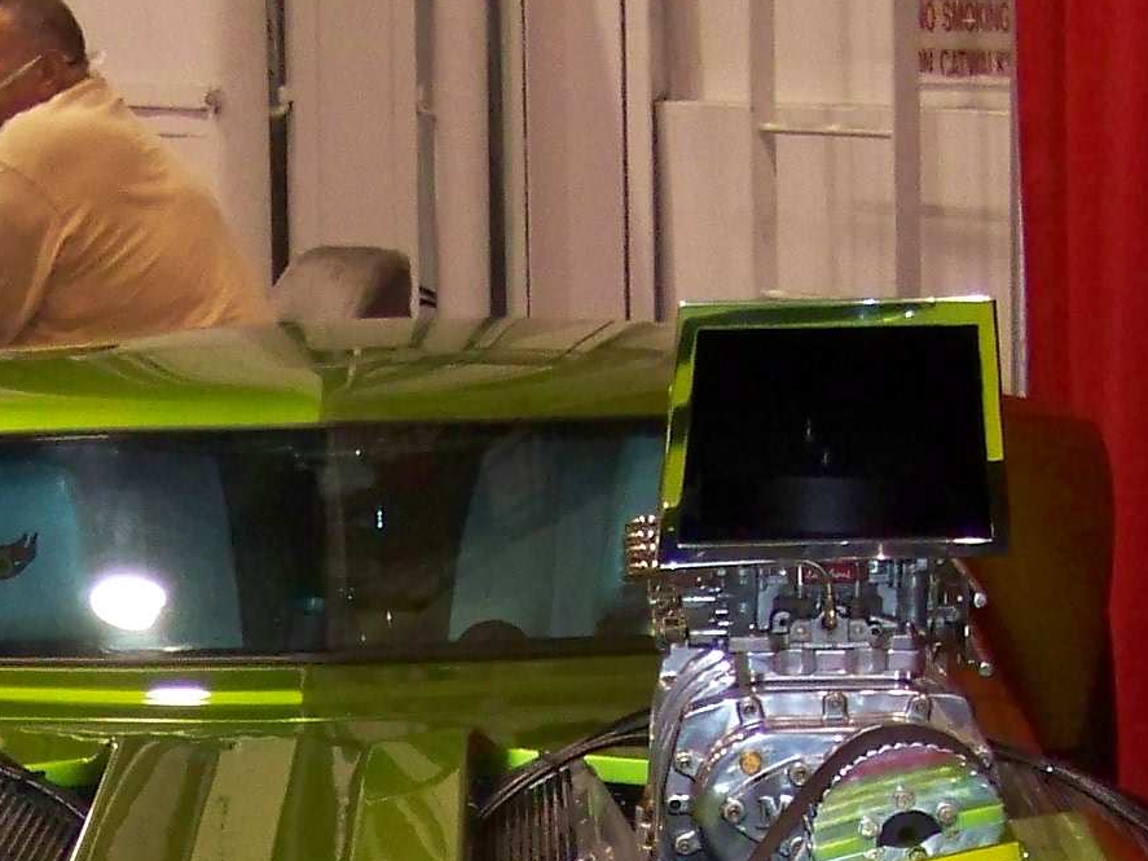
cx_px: 201
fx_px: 4709
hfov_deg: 13.8
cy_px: 1313
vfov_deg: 10.1
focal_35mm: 142
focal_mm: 6.7
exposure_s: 1/60
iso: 200
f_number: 2.8
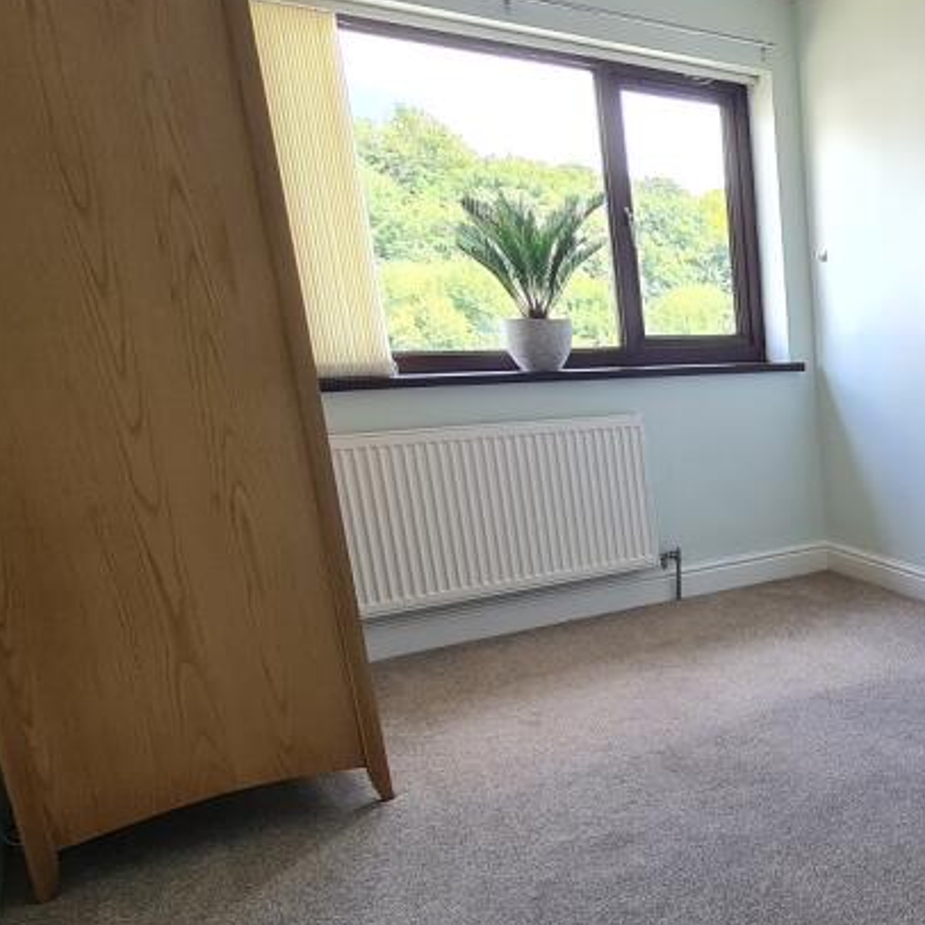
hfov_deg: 40.8
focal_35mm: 29
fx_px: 877
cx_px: 1082
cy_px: 554
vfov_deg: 55.2
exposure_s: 1/100
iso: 125
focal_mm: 2.2
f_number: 2.2
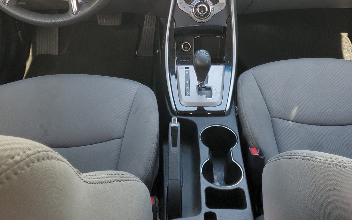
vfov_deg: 31.4
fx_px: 384
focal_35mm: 40
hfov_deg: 49.3
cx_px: 182
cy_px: 51
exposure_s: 1/120
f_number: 1.5
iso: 92
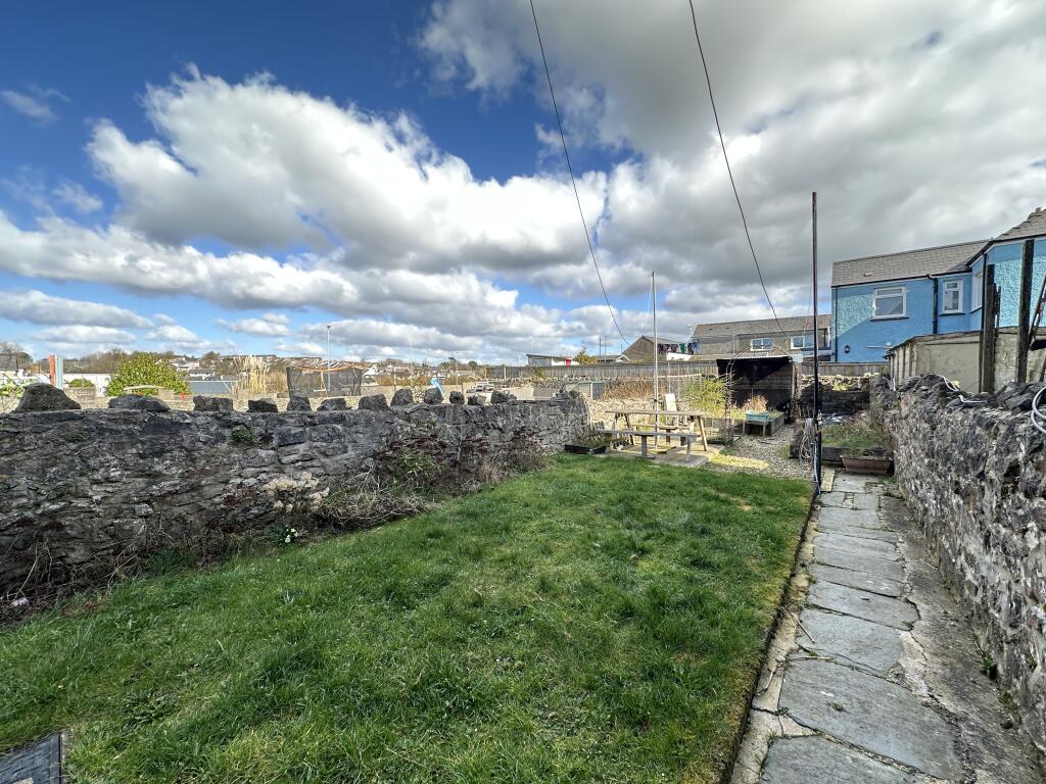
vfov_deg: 85.7
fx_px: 423
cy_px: 392
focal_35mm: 14
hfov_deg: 102.1
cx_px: 523
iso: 40
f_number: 2.2
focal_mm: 2.22
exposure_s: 1/284
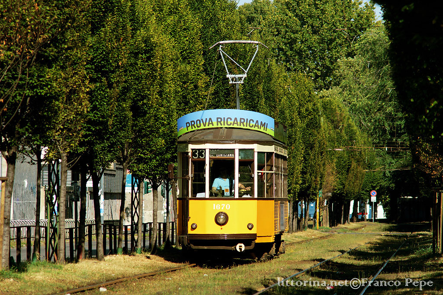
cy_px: 148
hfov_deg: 6.5
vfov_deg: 4.4
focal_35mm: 315
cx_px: 222
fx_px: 3875
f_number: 6.3
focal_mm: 210
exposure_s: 1/500
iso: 200
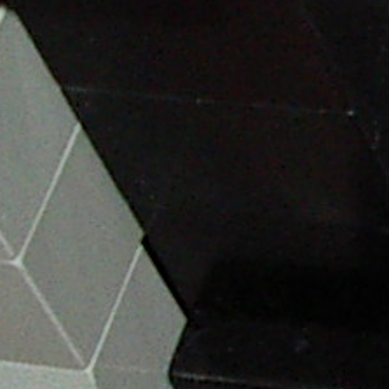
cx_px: 1066
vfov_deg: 5.7
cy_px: 370
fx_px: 3929
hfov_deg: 5.4
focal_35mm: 309
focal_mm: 5.8
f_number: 4.8
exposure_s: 1/60
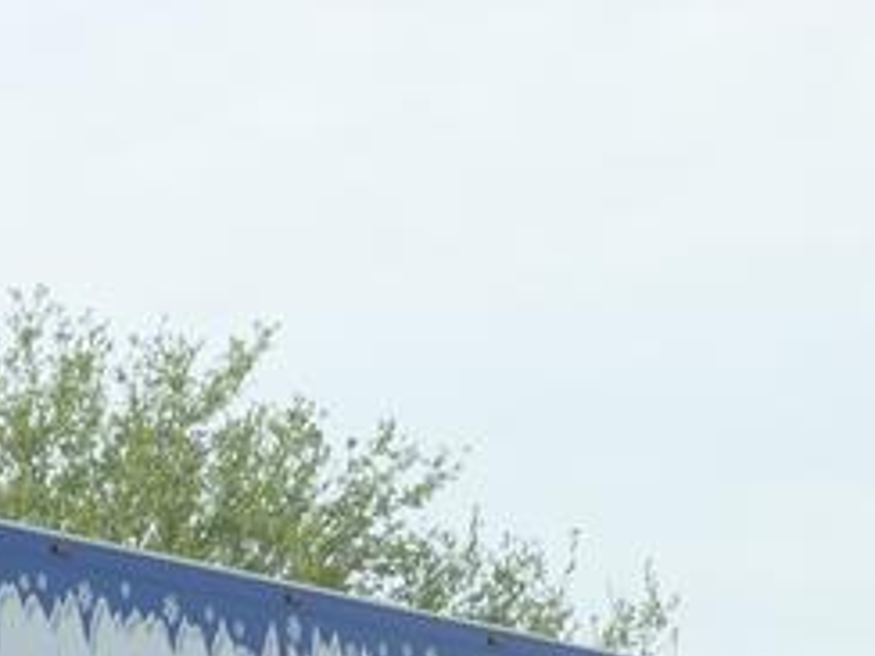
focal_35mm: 216
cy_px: 1043
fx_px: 5460
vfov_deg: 6.8
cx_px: -201
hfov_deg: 9.0
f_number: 4.9
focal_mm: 11.7
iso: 100
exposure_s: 1/400
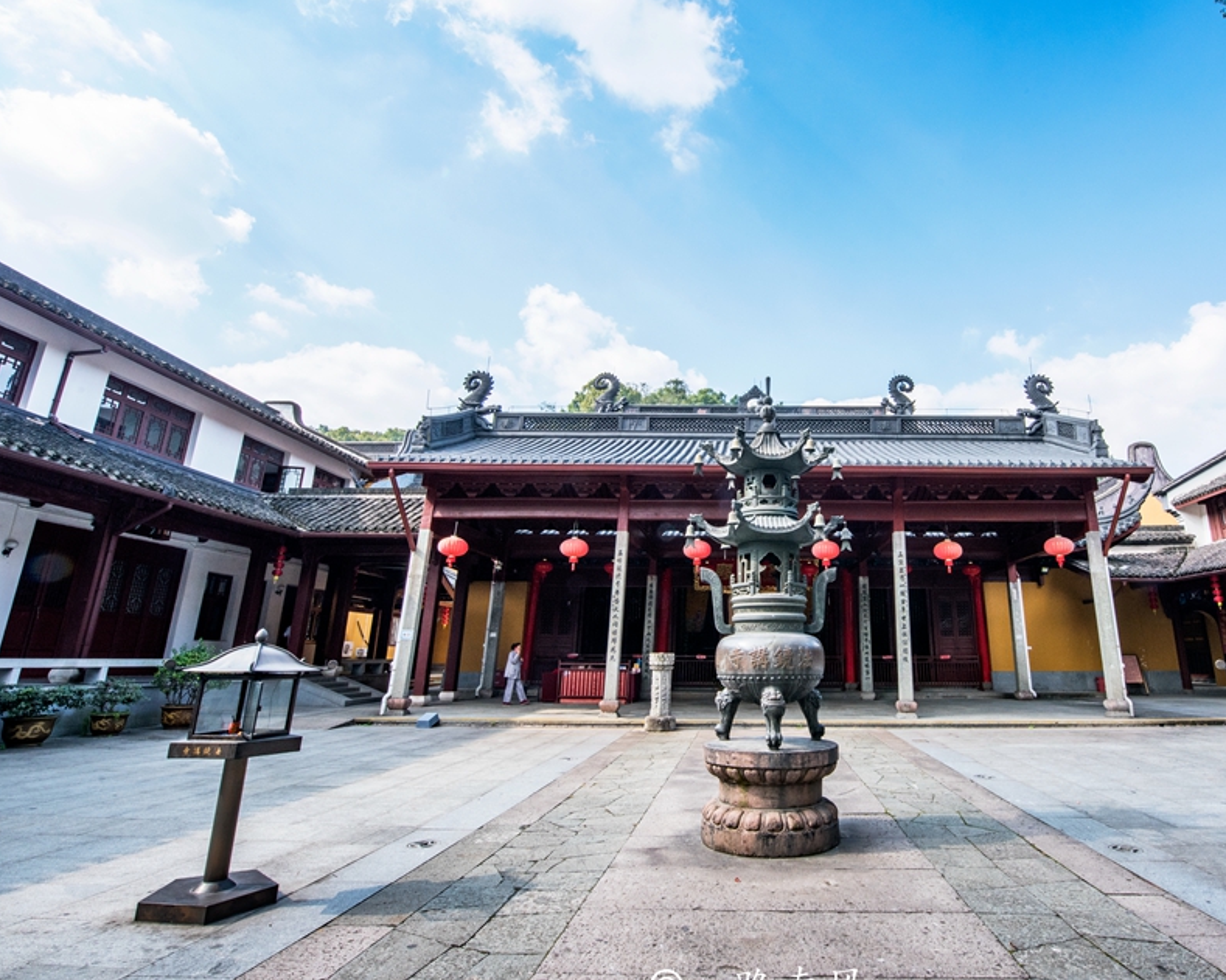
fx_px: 653
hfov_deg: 84.8
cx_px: 760
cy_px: 460
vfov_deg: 73.7
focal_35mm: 18
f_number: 14
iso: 200
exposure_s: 1/100
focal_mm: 14
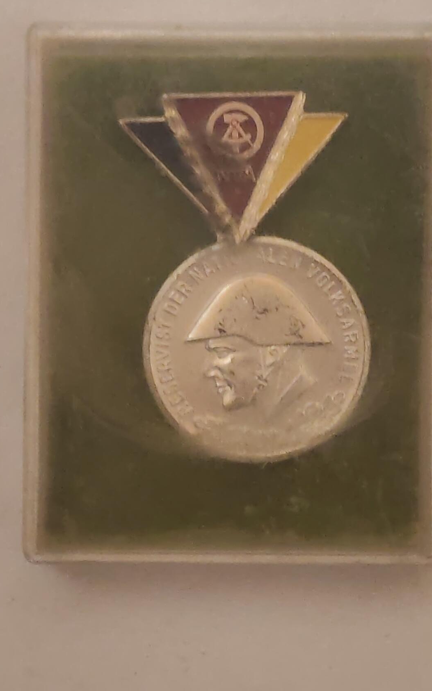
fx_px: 1451
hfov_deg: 16.9
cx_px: 247
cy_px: 326
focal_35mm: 77
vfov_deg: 26.8
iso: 1250
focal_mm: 5.52
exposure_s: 1/20
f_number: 1.95
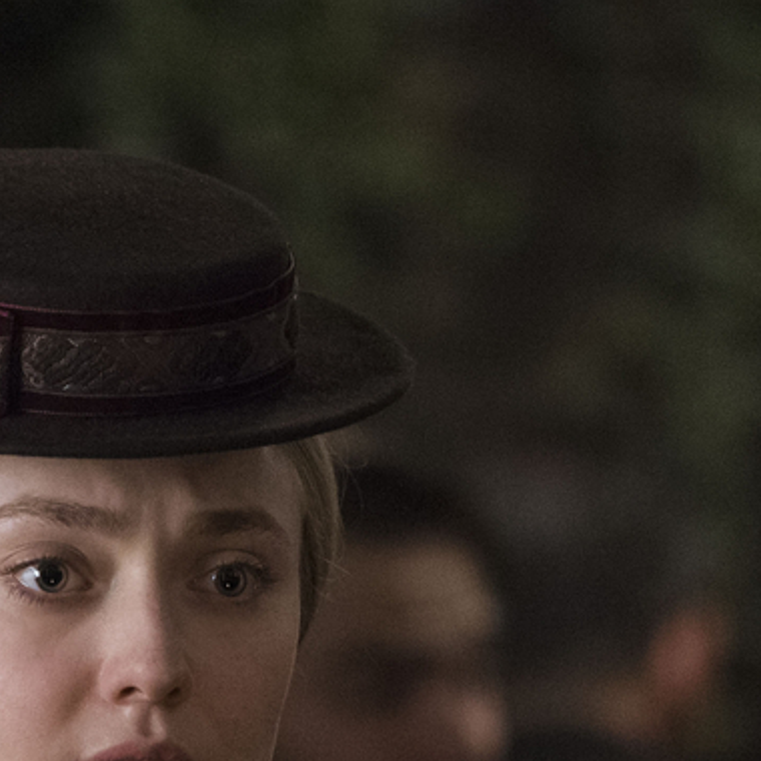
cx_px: 288
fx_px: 17609
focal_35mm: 708
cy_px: 1054
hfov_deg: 2.5
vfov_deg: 2.5
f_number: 3.2
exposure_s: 1/125
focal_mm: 200
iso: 3200
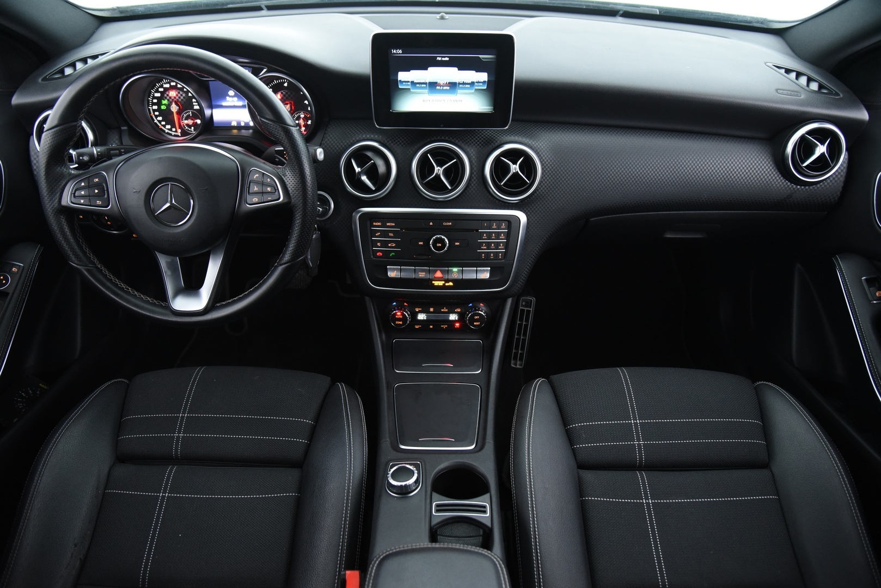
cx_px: 440
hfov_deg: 73.7
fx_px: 588
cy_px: 294
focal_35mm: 24
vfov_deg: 53.2
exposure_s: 1/20
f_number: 4
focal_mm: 24
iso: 4000
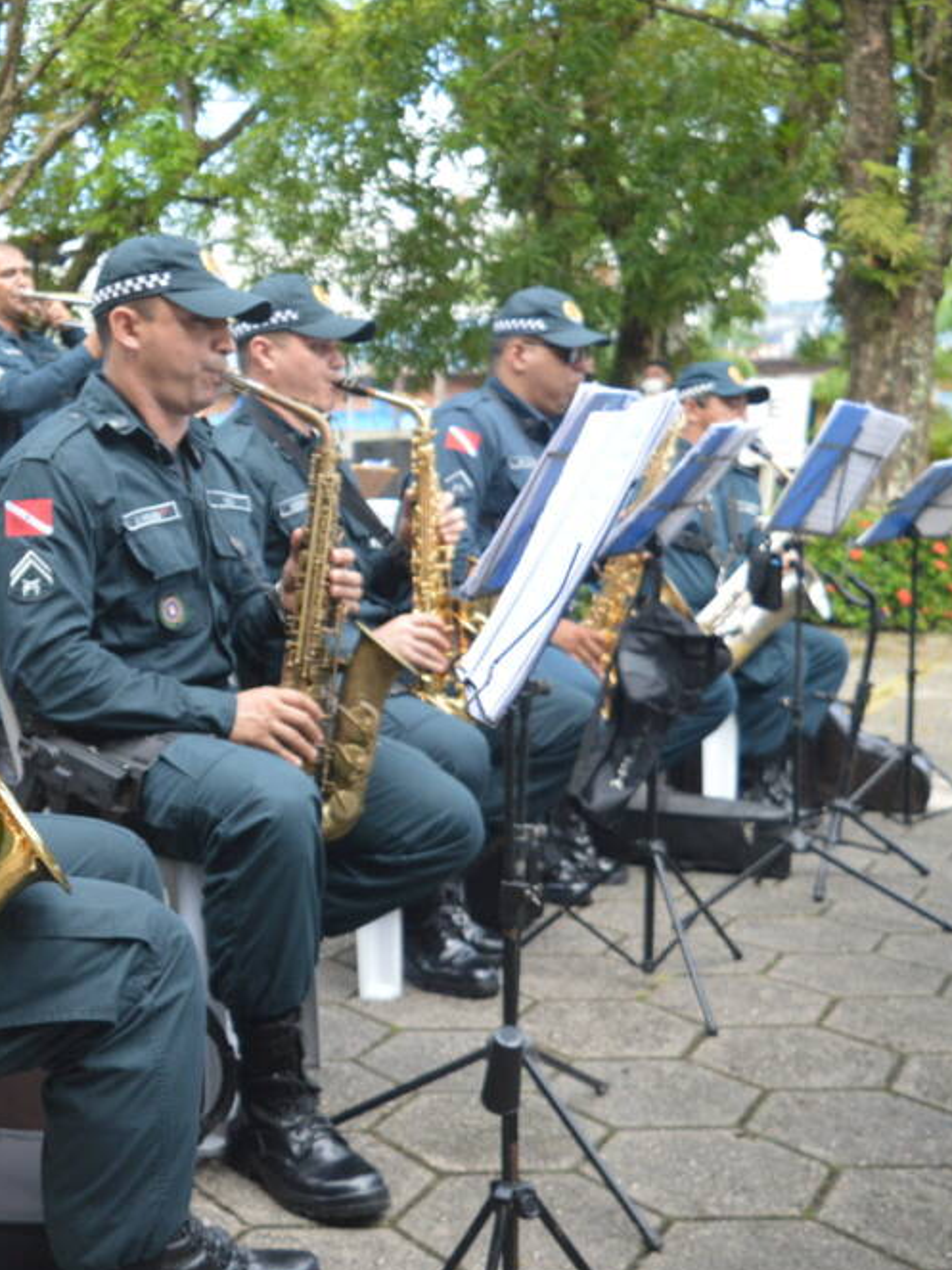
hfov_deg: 28.8
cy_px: 631
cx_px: 146
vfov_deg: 38.9
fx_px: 1797
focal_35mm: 49
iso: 450
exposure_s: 1/500
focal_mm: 22
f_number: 3.8
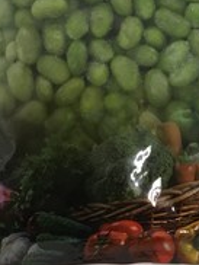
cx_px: 182
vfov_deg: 26.5
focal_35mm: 68
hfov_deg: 21.2
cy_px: -19
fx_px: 520
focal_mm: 3.3
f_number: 2.4
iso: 200
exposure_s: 1/33
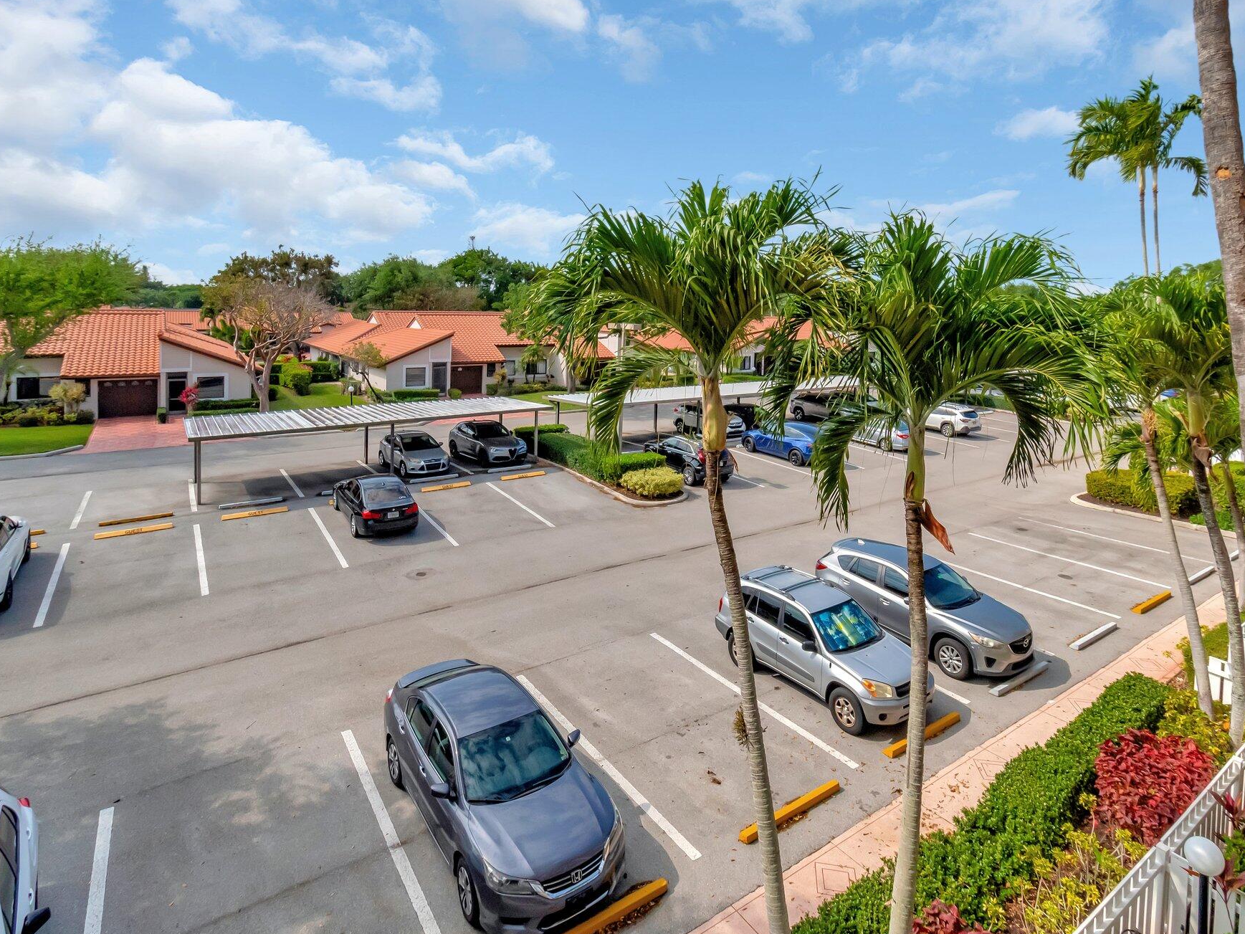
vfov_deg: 74.7
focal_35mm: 17
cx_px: 659
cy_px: 452
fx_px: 611
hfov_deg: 90.9
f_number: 8
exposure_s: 1/6400
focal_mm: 10
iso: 1000
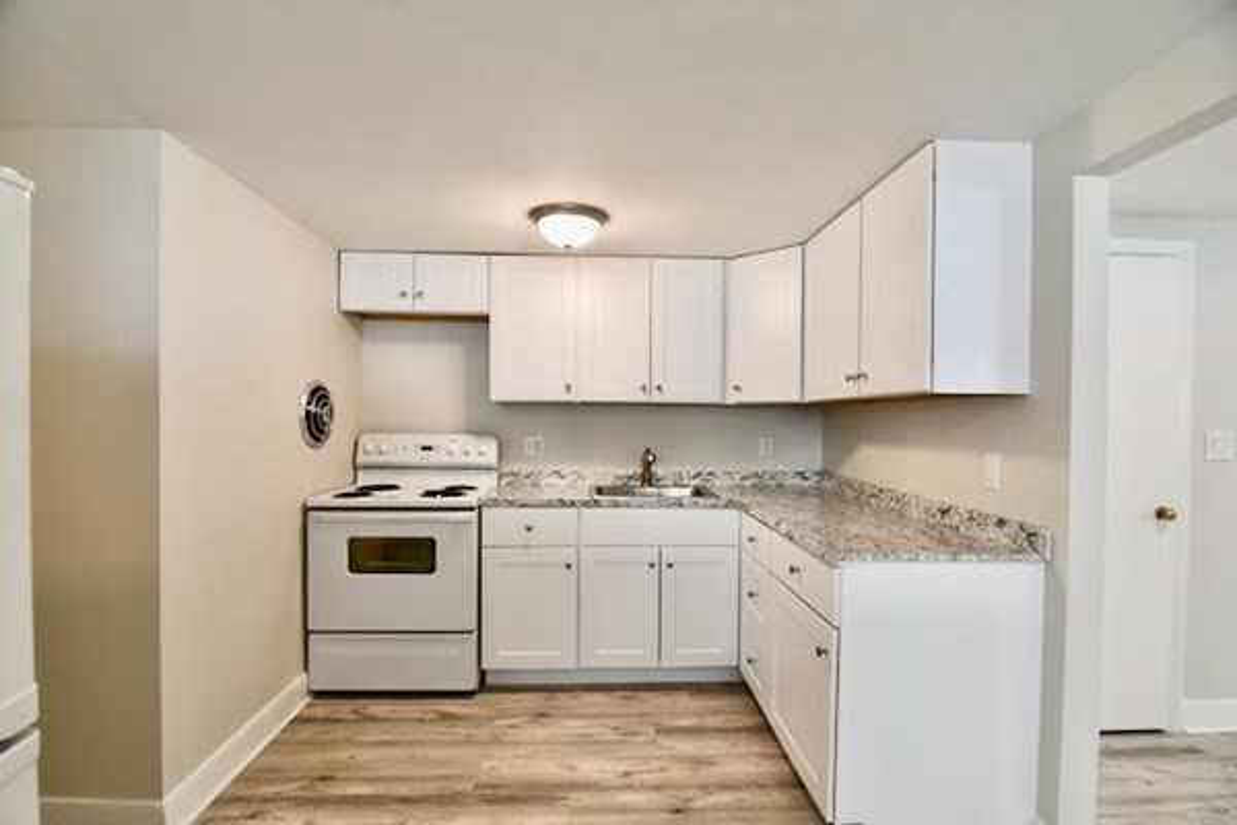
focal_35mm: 16
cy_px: 412
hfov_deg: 95.0
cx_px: 618
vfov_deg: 72.1
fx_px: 567
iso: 800
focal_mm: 11
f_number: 5
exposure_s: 1/100
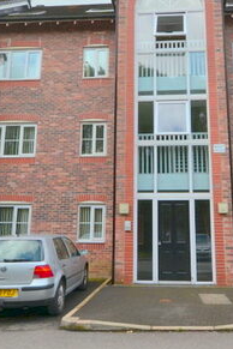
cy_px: 154
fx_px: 349
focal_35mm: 36
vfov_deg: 53.0
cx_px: 157
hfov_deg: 36.5
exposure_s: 1/250
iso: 320
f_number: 10
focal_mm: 10
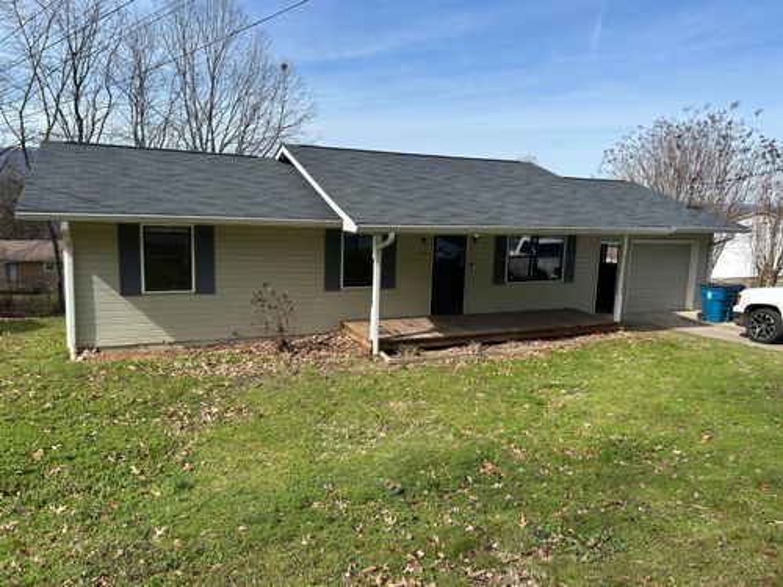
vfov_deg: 53.1
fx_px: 588
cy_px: 294
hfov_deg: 67.3
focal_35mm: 26
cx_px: 392
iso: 50
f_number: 1.5
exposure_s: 1/2994
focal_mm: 5.7
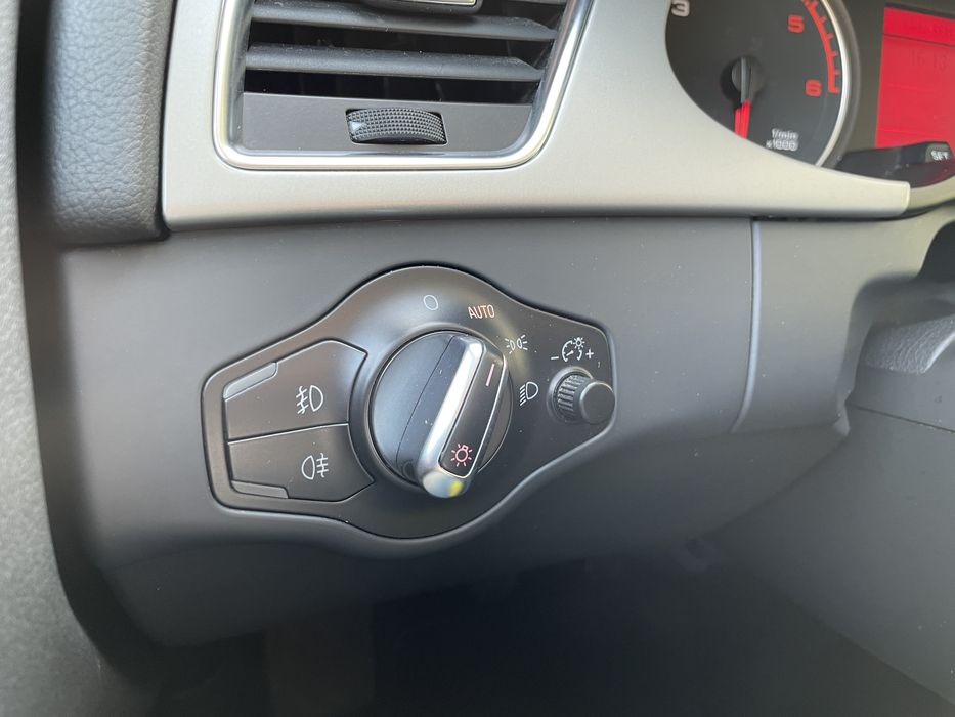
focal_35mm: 26
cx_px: 478
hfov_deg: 67.3
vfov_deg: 53.1
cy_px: 358
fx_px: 717
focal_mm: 4.2
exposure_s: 1/60
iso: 125
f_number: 1.6
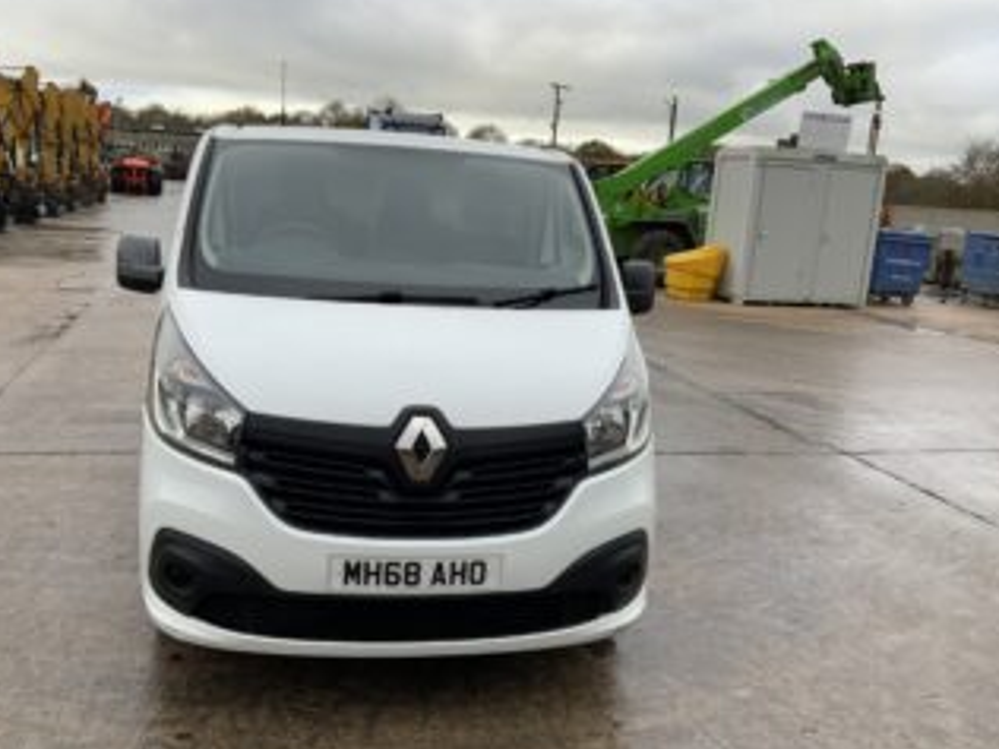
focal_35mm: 33
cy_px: 405
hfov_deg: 55.3
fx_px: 952
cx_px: 477
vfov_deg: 42.9
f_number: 1.8
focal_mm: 3
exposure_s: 1/171
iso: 16
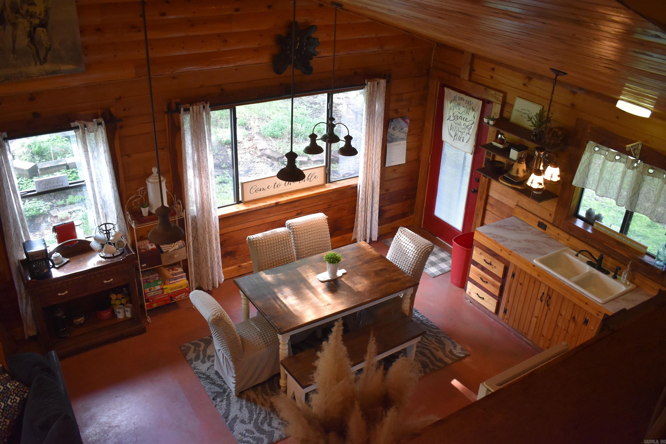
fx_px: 583
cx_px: 333
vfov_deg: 41.7
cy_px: 222
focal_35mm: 32
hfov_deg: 59.5
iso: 1250
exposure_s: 1/125
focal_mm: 21
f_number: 3.8
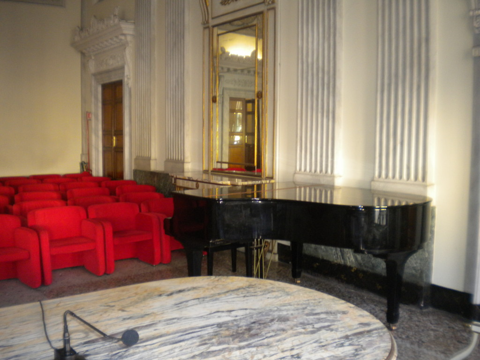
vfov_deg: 40.7
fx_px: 485
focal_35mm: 35
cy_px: 180
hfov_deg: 52.6
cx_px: 240
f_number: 3.1
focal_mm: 6.3
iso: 200
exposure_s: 1/30
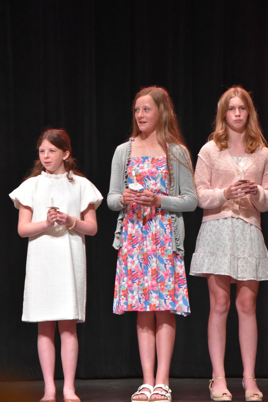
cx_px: 134
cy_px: 201
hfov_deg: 5.6
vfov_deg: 8.3
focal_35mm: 248
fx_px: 2763
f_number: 5.3
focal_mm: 165
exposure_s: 1/500
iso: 3600
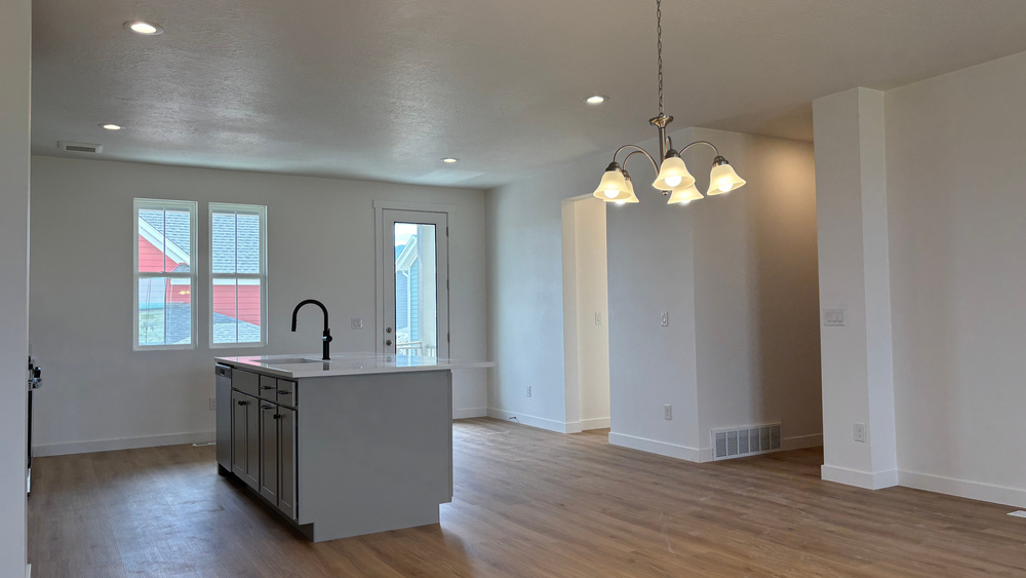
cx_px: 519
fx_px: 789
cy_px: 278
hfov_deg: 66.1
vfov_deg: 40.2
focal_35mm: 29
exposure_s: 1/168
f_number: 1.6
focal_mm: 5.96
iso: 50
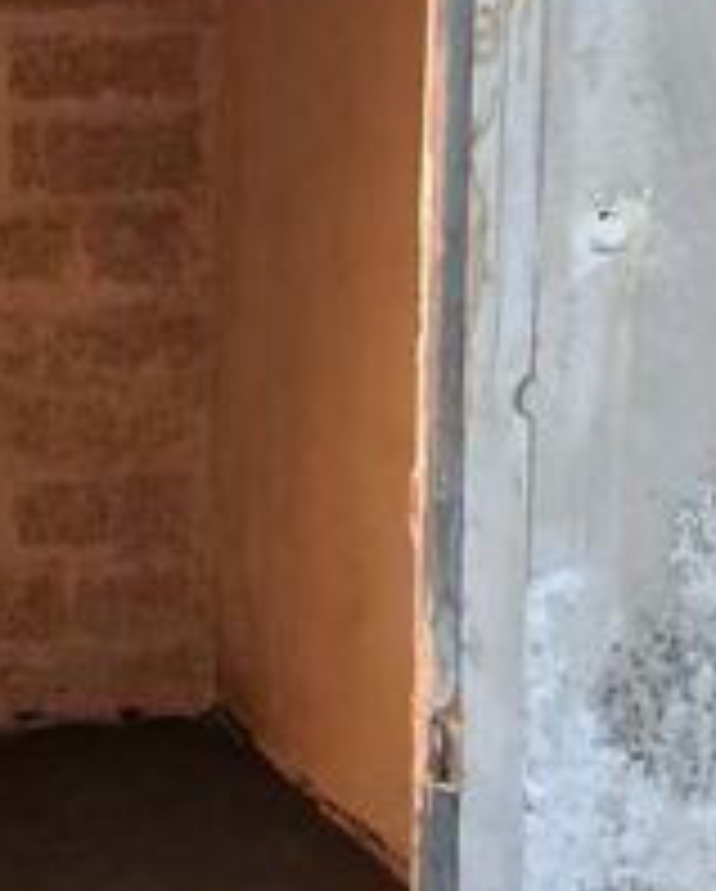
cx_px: -23
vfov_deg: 22.4
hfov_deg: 17.6
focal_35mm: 85
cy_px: 297
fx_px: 2246
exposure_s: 1/20
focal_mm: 4
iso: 1250
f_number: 1.8
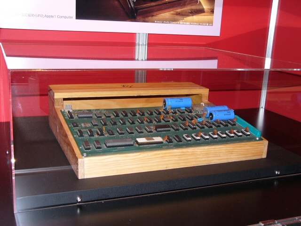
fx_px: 383
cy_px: 113
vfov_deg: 32.9
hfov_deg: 42.9
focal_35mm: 44
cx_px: 150
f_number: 2.8
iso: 100
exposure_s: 1/60
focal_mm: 7.3
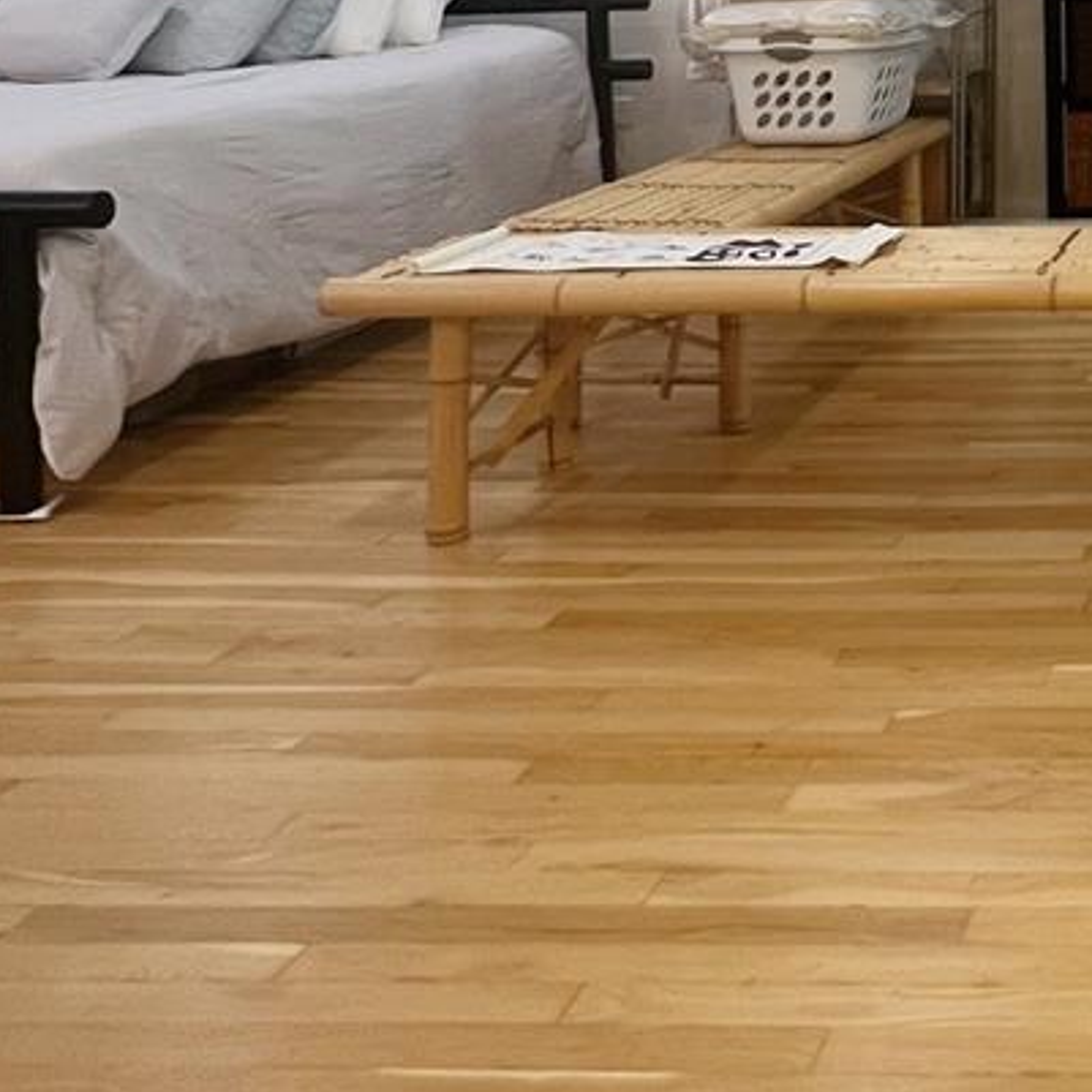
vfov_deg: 34.4
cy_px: -33
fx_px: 1570
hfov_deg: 32.4
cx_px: 1274
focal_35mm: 44
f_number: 1.8
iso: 160
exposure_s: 1/60
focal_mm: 1.57
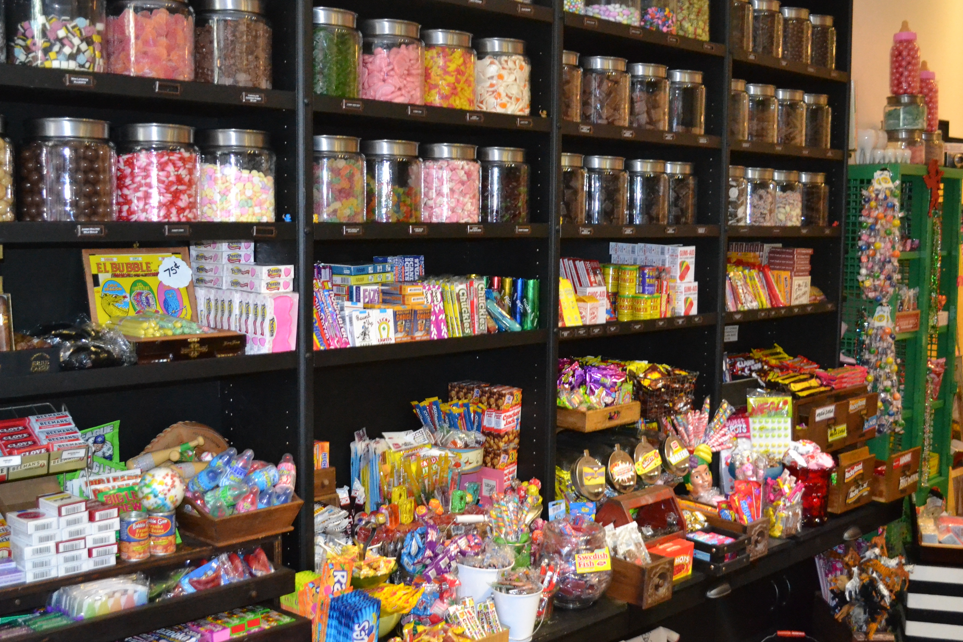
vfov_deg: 34.2
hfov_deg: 49.5
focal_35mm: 39
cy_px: 332
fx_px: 1043
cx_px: 443
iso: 3200
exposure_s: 1/60
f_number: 3.8
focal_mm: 20
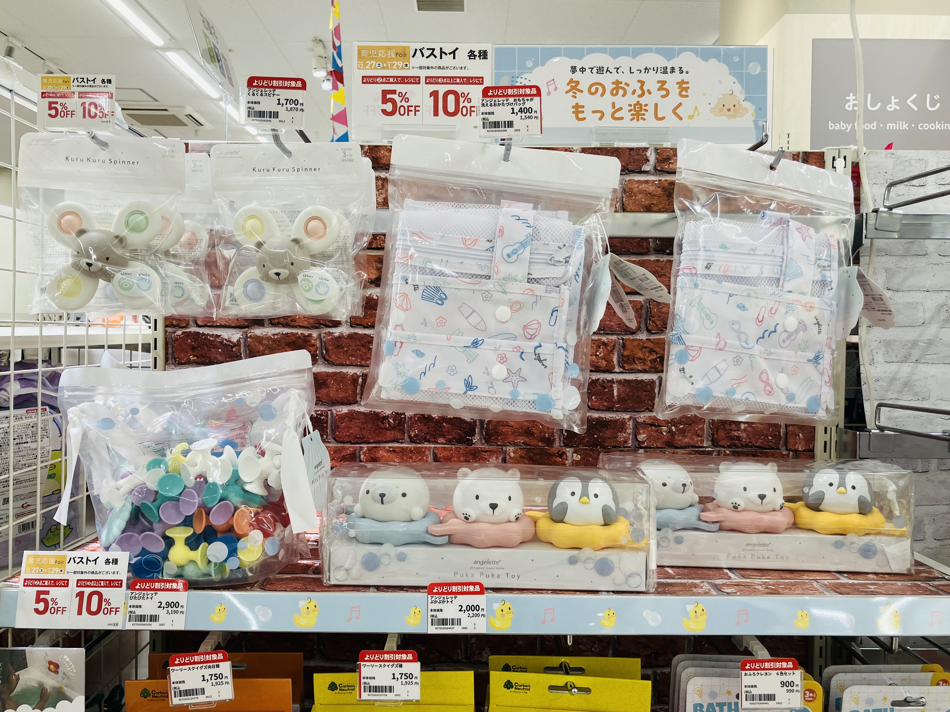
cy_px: 360
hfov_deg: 61.7
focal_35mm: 29
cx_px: 479
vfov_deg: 48.2
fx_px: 796
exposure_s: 1/100
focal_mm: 3.99
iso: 50
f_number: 1.8
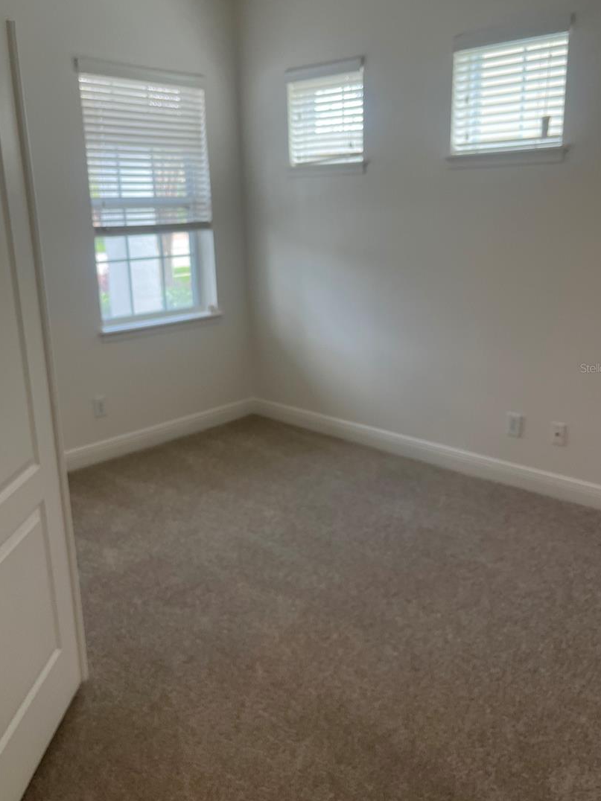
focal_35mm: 29
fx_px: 671
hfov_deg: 48.2
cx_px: 298
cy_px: 368
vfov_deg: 61.6
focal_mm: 5.1
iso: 64
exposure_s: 1/120
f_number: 1.6
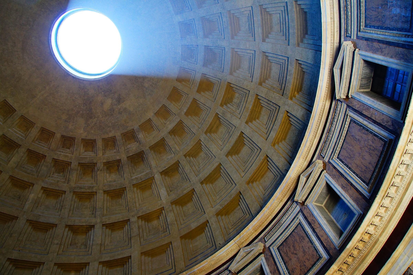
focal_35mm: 26
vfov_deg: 50.3
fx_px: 292
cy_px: 138
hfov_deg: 70.5
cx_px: 206
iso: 400
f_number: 5.6
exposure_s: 1/25
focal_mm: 17
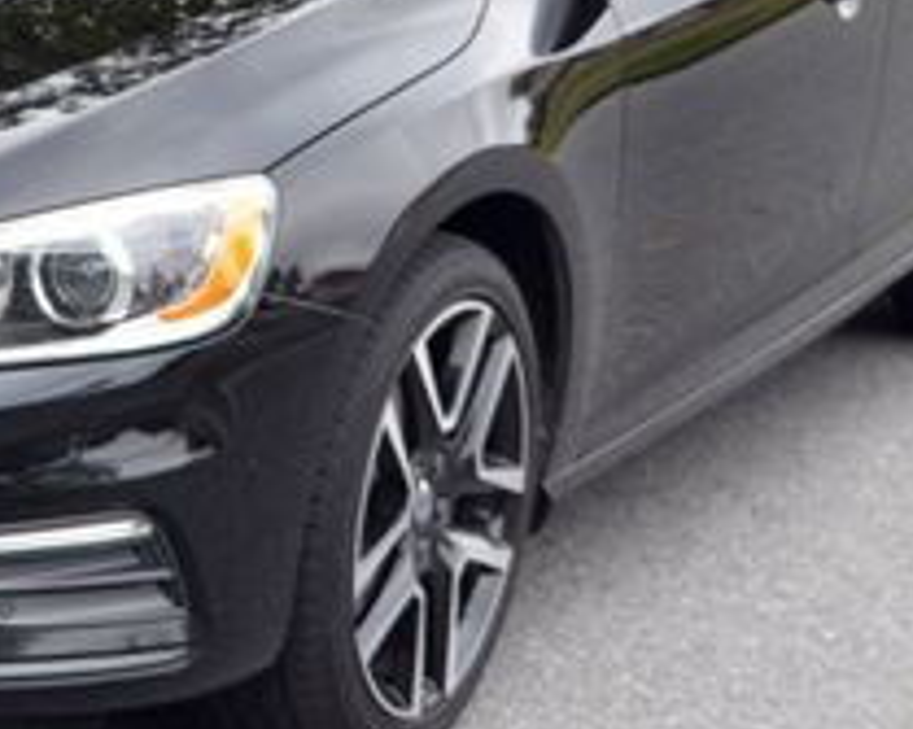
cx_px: 17
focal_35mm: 138
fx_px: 3727
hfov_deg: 13.8
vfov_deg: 11.1
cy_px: 57
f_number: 5.6
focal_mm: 32
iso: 220
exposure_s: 1/125
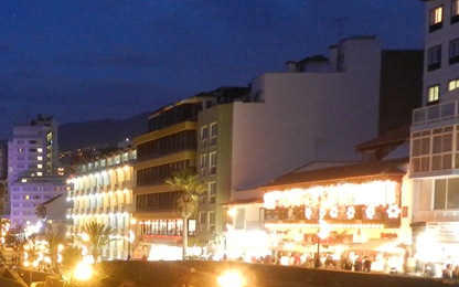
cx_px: -26
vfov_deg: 21.1
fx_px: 751
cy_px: 273
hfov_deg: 30.9
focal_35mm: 60
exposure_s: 1/1.6
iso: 400
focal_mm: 4
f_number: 3.4
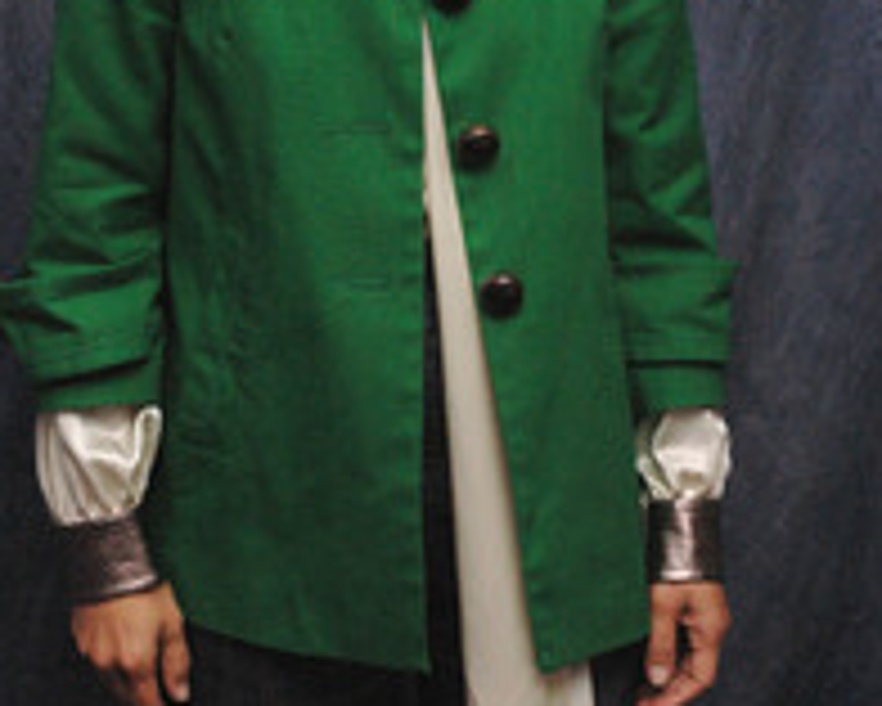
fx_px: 2847
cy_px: 112
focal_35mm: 109
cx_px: 338
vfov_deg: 14.0
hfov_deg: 17.6
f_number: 9
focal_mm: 38
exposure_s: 1/500
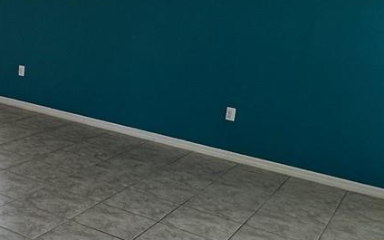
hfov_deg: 34.5
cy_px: 43
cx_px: -20
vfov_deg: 24.4
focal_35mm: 52
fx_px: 544
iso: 200
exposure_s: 1/120
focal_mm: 1.57
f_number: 1.8
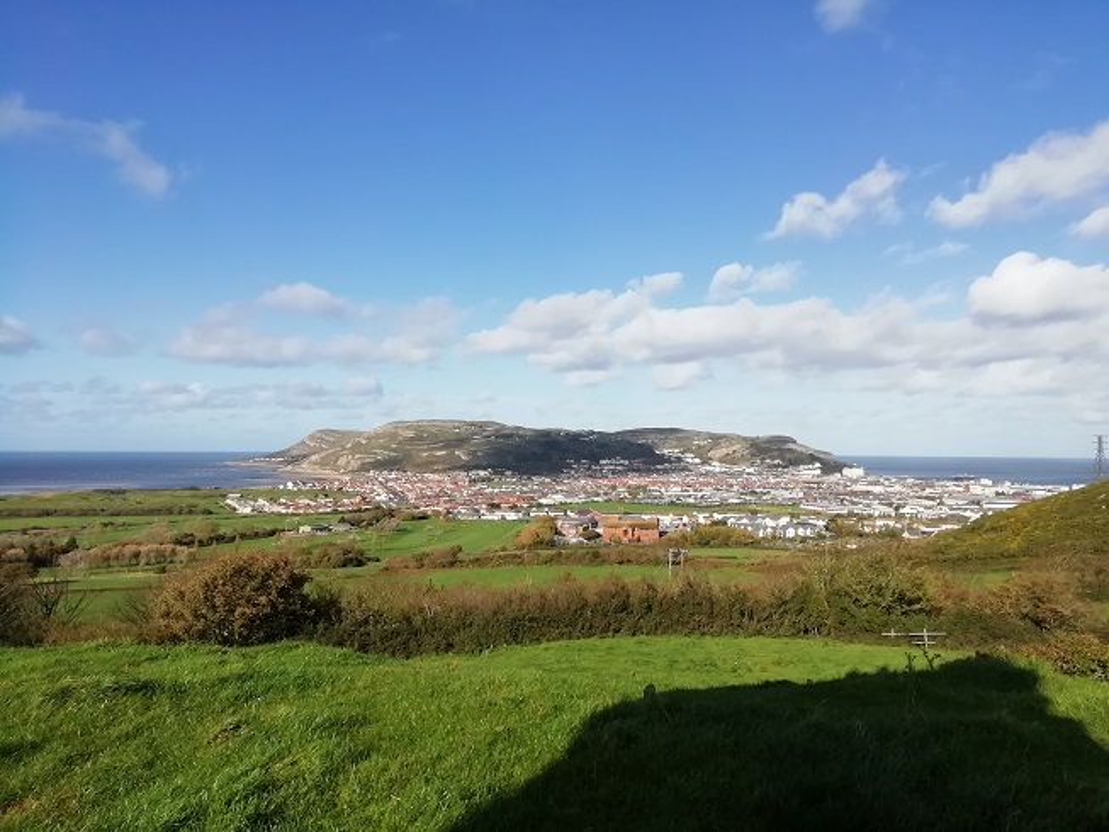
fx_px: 833
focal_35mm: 26
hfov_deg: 67.3
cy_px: 416
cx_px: 554
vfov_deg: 53.1
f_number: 4
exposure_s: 1/1300
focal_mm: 3.21
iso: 50
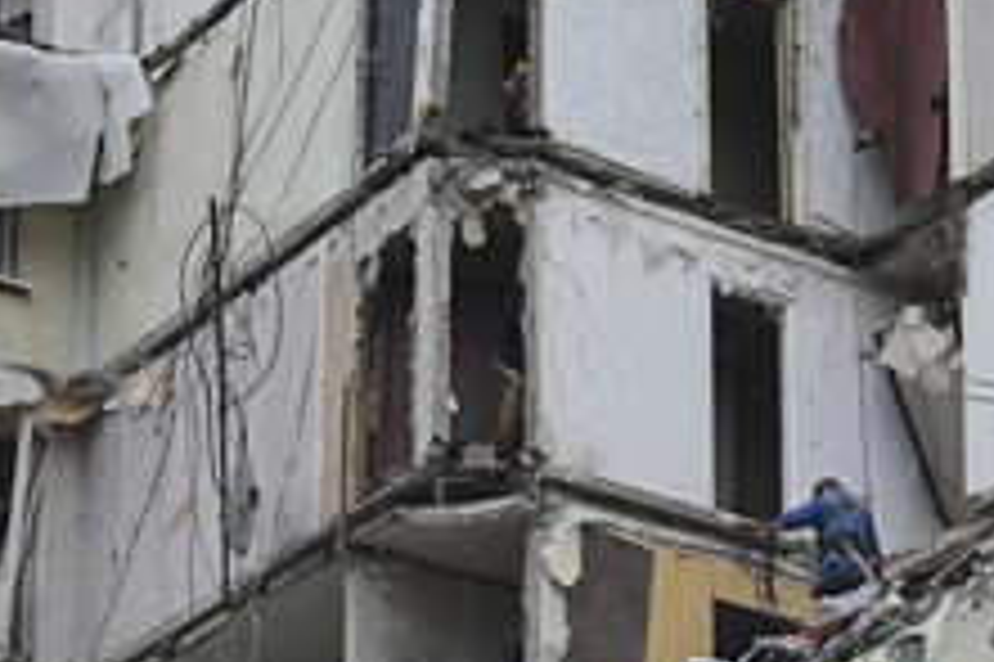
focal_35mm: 166
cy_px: 1256
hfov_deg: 12.3
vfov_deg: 7.9
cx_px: 139
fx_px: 4580
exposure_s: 1/400
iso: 500
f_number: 2.8
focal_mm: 27
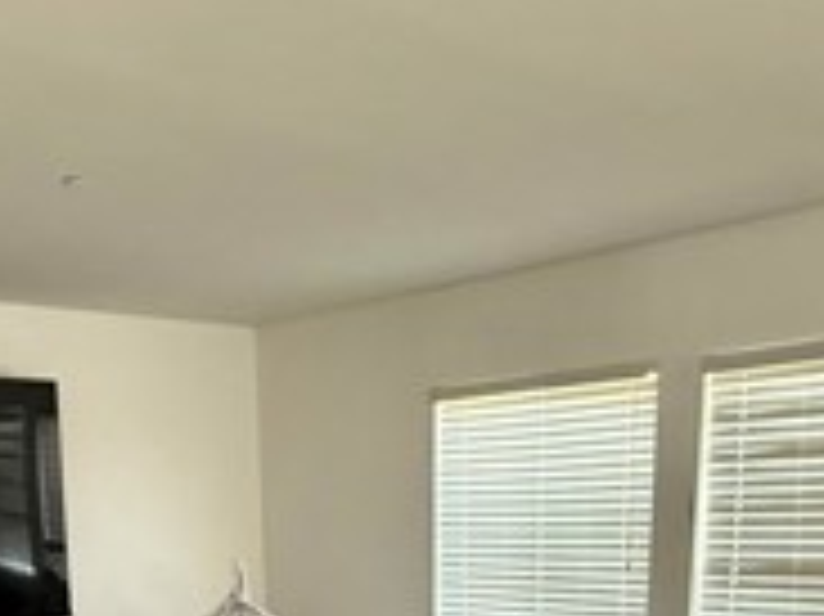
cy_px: 836
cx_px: 333
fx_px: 1166
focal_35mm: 49
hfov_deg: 38.8
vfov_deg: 25.0
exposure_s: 1/66
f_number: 2.2
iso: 320
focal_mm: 2.22
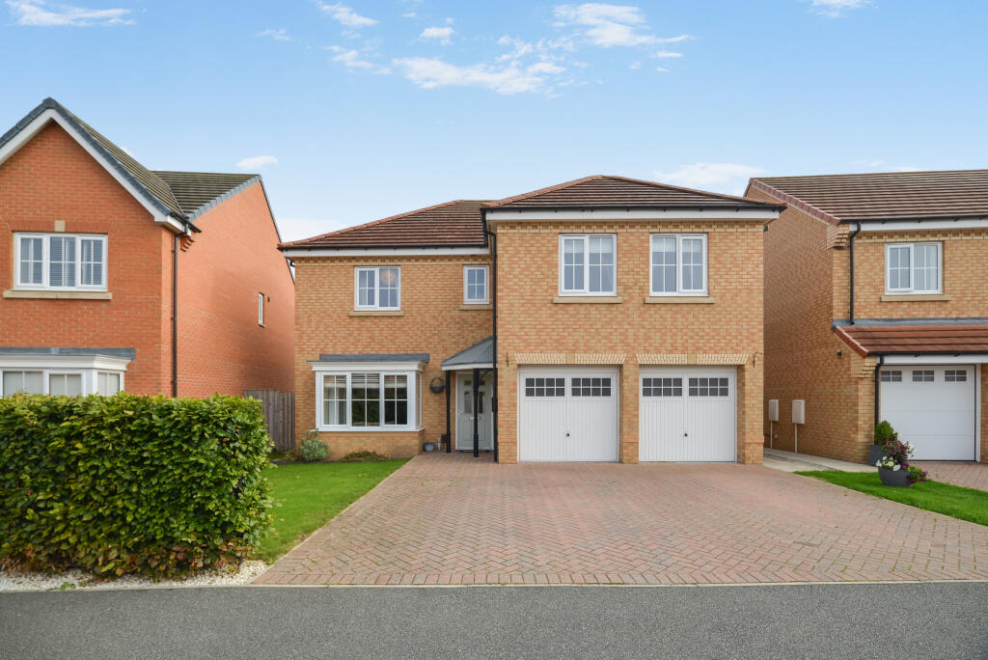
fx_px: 412
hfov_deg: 100.4
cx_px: 494
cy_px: 330
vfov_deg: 77.4
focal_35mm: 15
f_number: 8
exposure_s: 1/200
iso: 100
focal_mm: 15
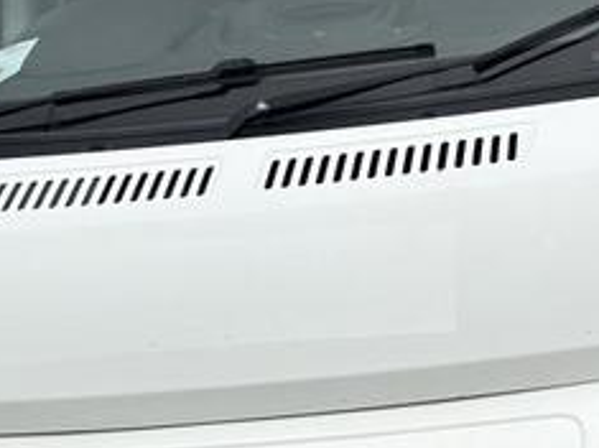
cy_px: 148
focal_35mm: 99
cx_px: 428
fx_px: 1712
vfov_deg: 14.9
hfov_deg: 19.7
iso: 50
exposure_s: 1/1953
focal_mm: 5.96
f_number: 1.6
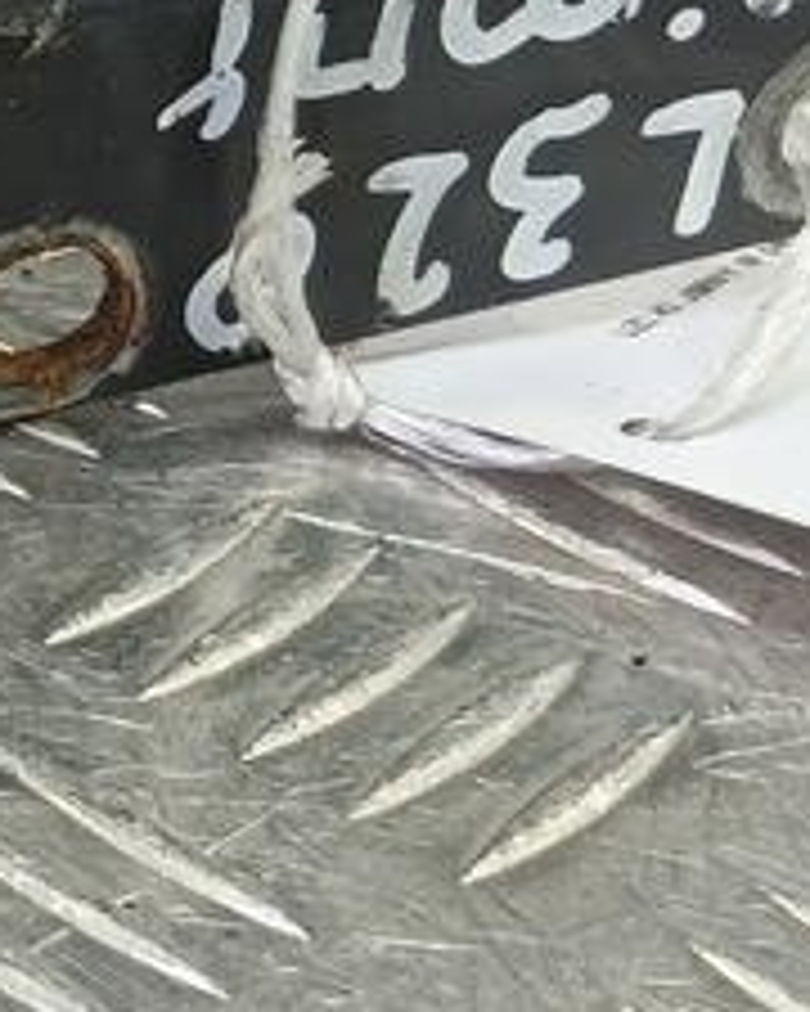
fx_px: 3057
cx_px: -747
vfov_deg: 18.8
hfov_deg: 13.3
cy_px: 346
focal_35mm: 102
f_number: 1.6
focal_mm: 4.11
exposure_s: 1/50
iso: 164
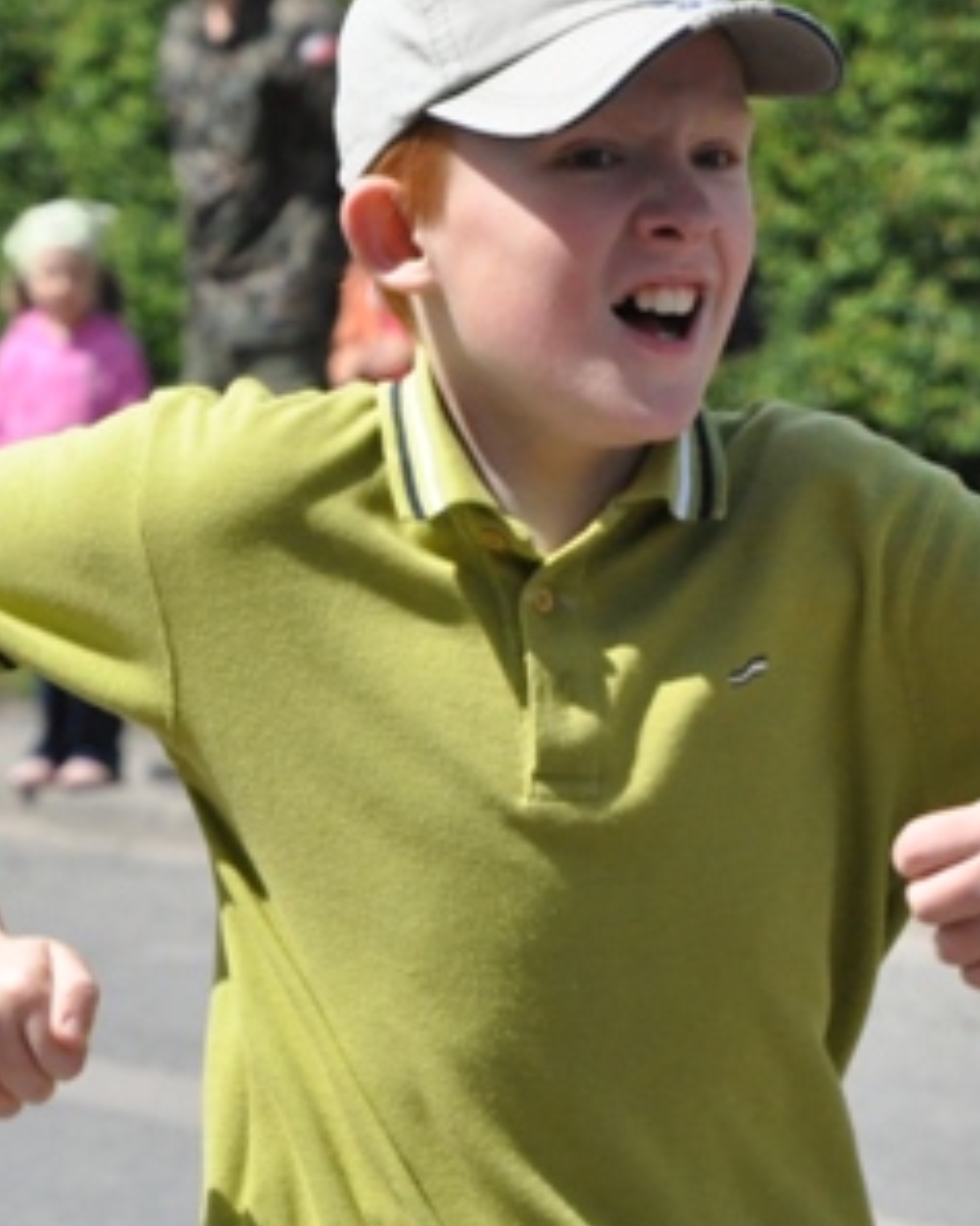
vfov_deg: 6.0
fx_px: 11757
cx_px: 756
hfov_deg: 4.8
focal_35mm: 324
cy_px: 1029
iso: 1250
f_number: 5.6
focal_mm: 85
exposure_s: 1/4000
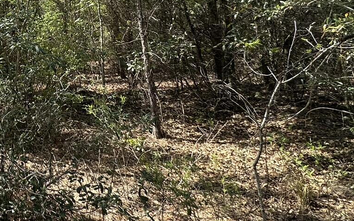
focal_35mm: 40
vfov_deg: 28.4
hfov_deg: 38.1
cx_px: -61
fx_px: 386
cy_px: -35
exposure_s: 1/460
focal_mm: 2.22
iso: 40
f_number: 2.2
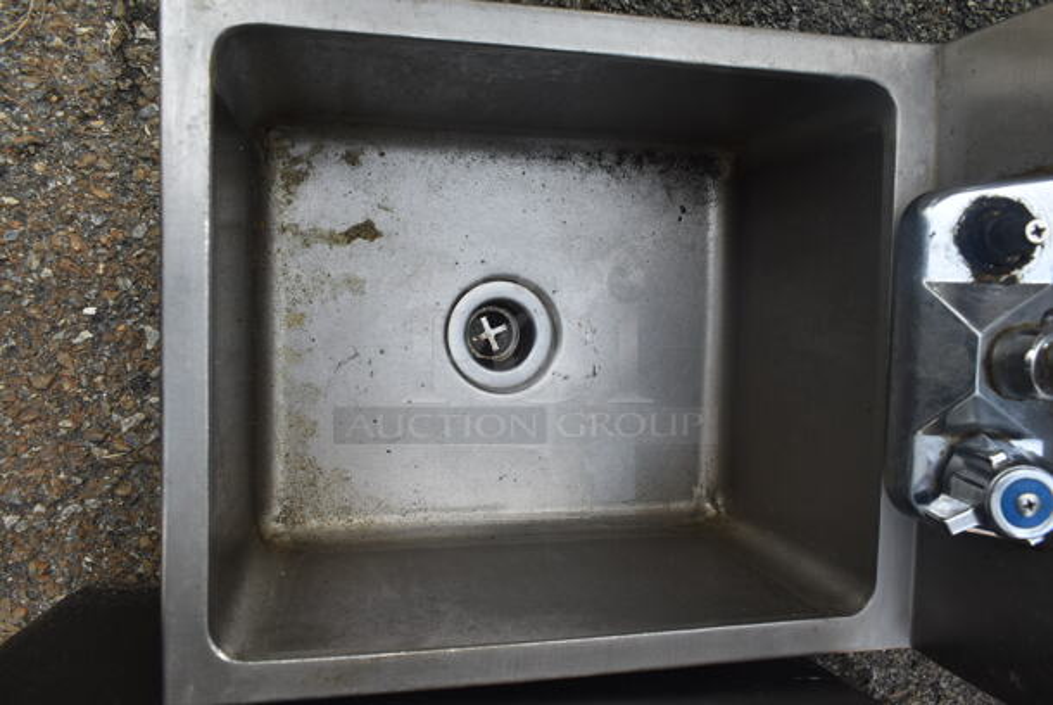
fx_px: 790
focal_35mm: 27
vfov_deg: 48.0
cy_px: 352
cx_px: 526
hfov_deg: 67.3
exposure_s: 1/60
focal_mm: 18
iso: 280
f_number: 8
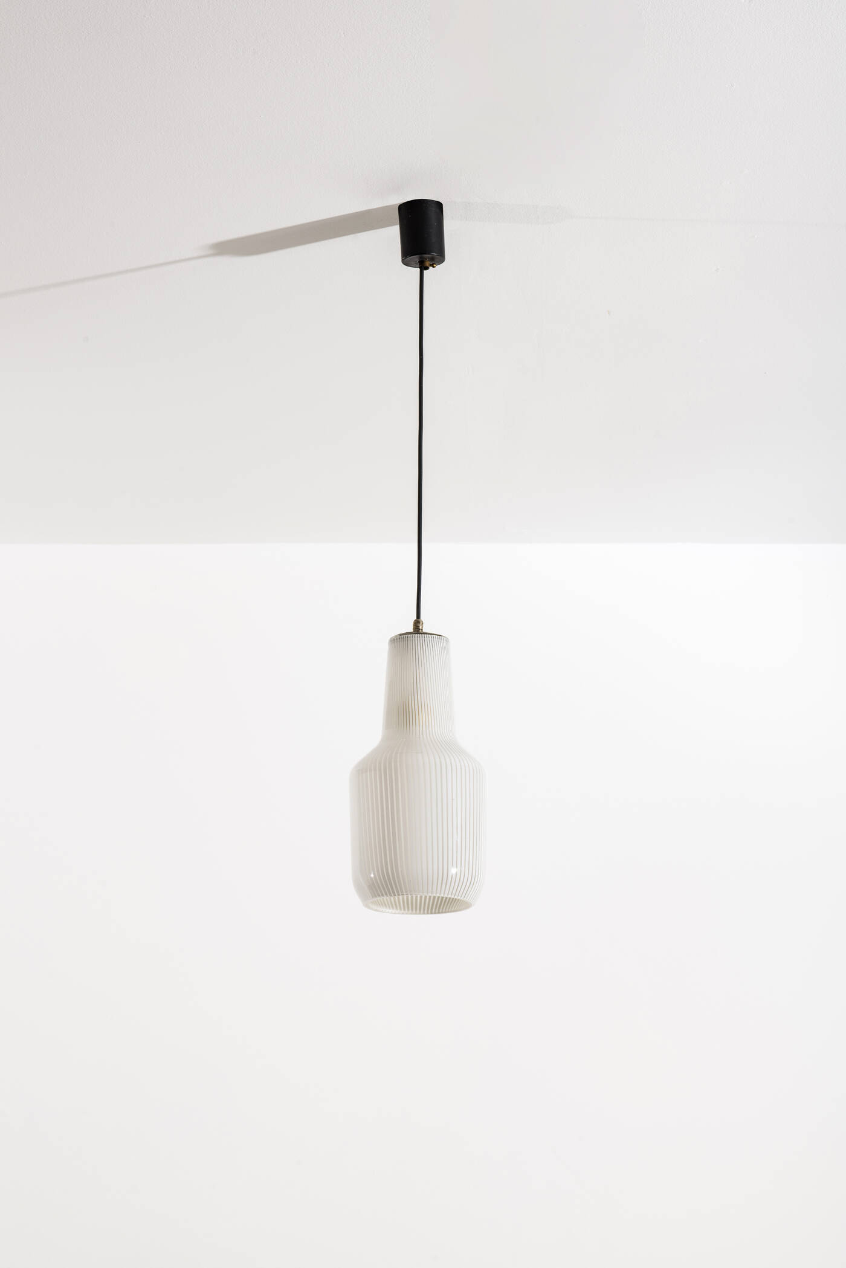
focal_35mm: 70
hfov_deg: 19.5
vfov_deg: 28.8
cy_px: 634
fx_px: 2466
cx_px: 423
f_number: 14
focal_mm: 70
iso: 100
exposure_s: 1/200
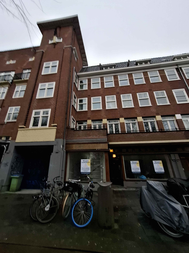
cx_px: 94
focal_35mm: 13
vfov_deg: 106.2
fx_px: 95
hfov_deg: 89.9
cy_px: 126
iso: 40
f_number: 2.2
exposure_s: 1/100
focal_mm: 1.74
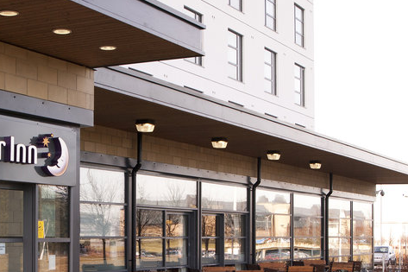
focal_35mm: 71
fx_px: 804
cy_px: 206
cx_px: 133
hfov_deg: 28.3
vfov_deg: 19.0
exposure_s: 1/125
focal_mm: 28
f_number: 7.1
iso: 200
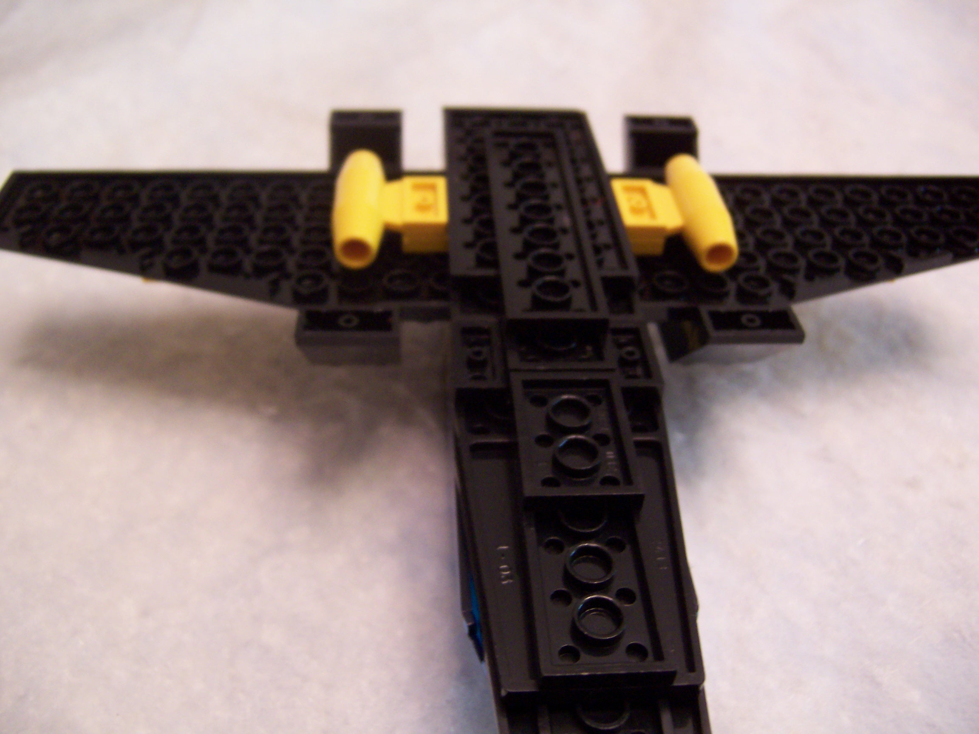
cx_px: 490
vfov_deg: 42.9
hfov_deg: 55.4
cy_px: 367
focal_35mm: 33
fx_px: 933
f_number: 2.8
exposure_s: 1/8
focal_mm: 5.5
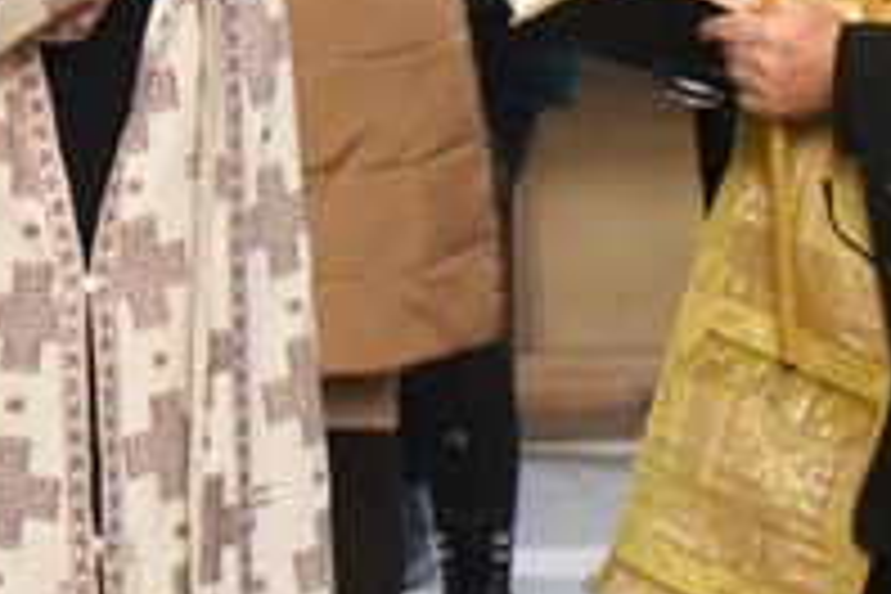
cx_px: -284
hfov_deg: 5.4
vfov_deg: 3.7
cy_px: 162
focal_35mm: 376
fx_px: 9305
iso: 10000
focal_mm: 62
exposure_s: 1/50
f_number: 5
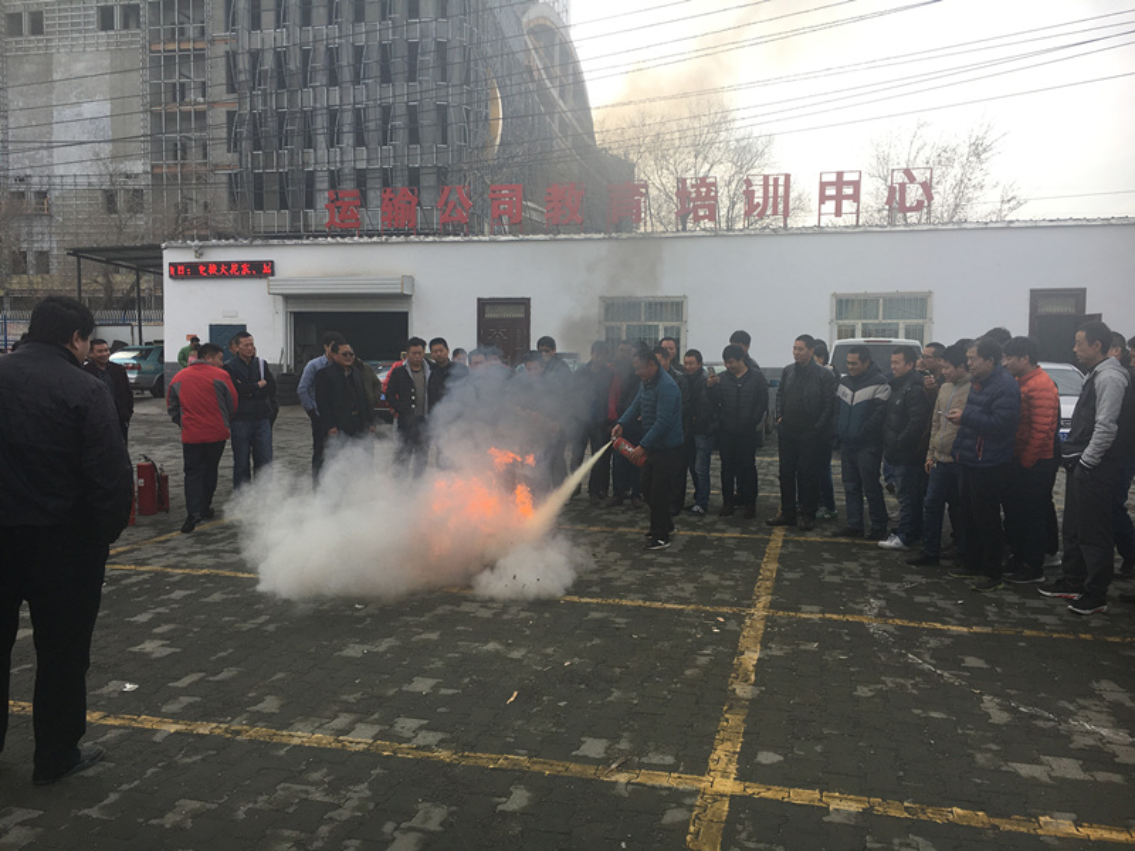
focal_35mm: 29
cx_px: 568
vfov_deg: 48.2
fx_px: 951
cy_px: 426
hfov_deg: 61.7
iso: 25
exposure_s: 1/699
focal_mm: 4.15
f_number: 2.2
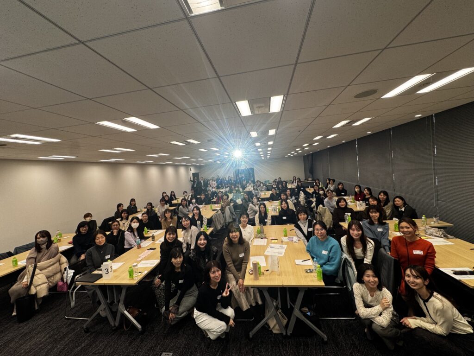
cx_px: 237
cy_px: 178
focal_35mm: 14
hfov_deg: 102.1
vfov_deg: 85.7
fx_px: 192
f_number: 2.2
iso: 125
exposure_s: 1/90
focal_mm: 2.22
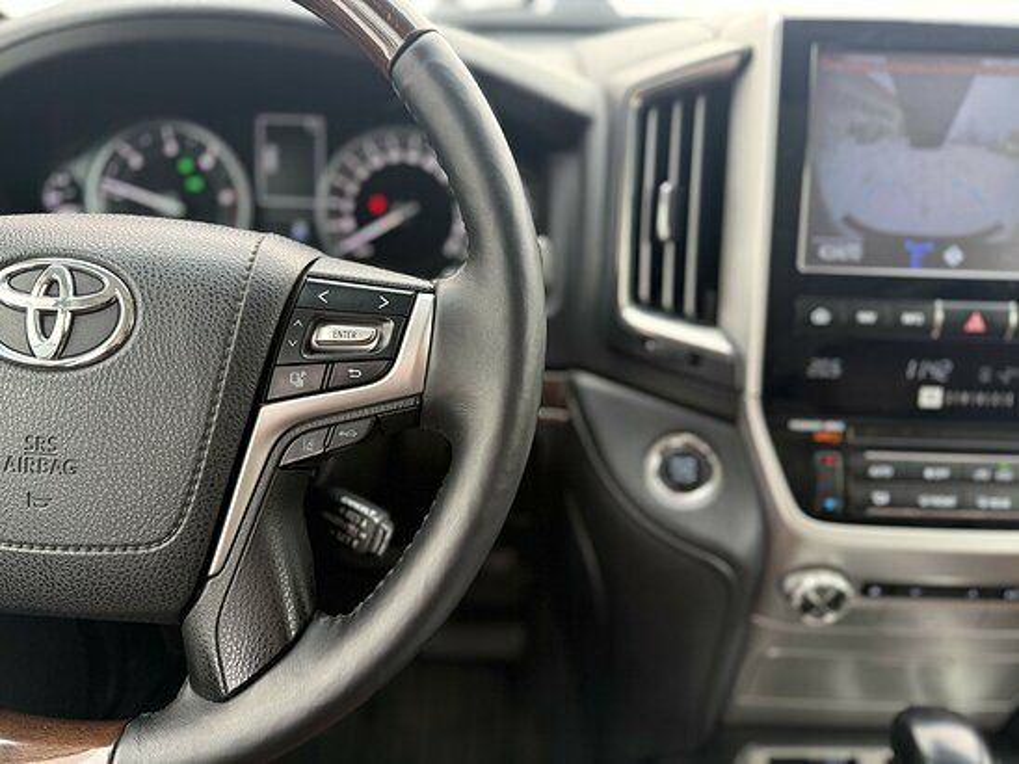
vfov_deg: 56.8
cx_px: 510
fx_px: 706
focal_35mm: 24
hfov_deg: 71.6
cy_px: 382
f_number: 1.78
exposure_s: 1/138
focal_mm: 6.76
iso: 160
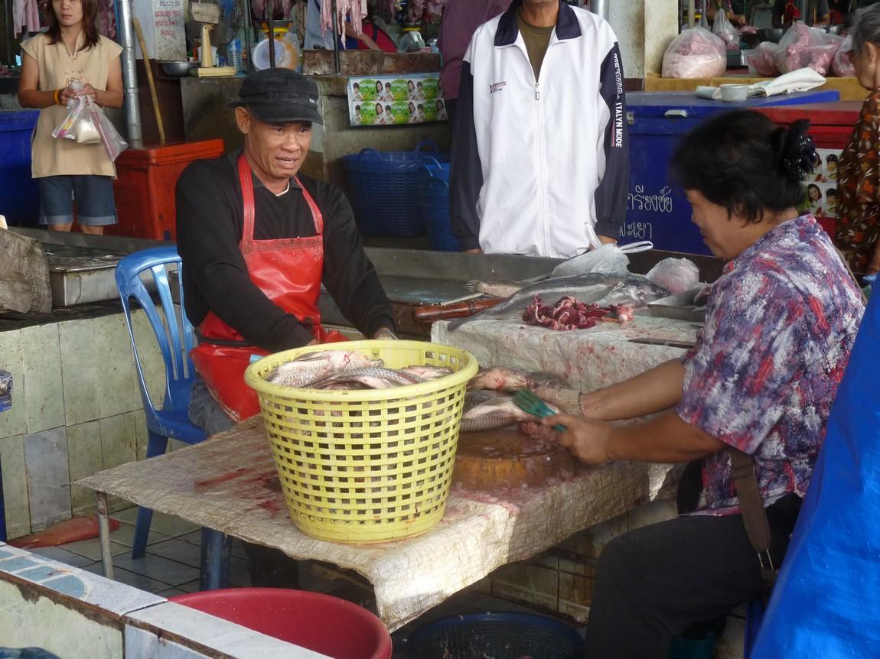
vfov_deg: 23.3
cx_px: 440
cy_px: 330
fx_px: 1601
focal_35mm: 63
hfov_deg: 30.7
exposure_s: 1/60
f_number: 3.4
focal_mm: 11.1
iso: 200
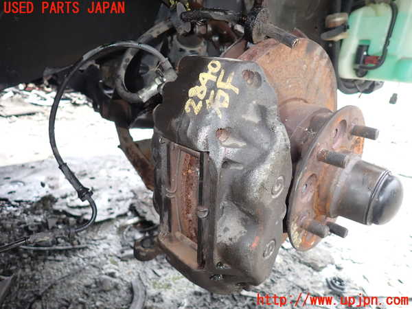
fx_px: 298
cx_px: 206
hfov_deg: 69.4
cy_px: 154
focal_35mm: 25
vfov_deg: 54.9
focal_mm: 4.5
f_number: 5.6
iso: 100
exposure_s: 1/30
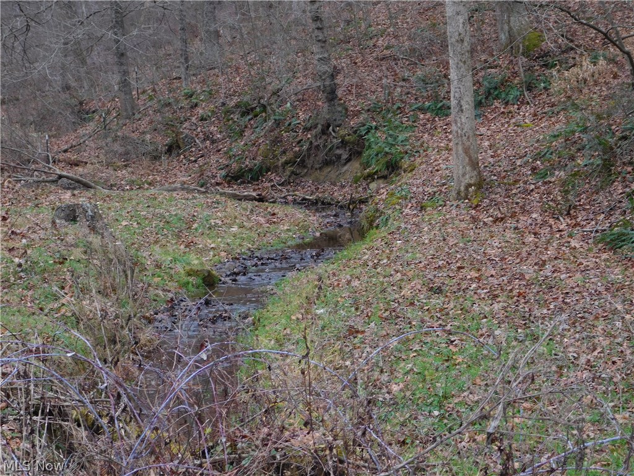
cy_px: 238
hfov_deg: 24.4
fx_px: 1465
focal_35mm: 80
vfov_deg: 18.4
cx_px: 317
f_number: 4.4
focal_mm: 14.2
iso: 125
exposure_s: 1/40
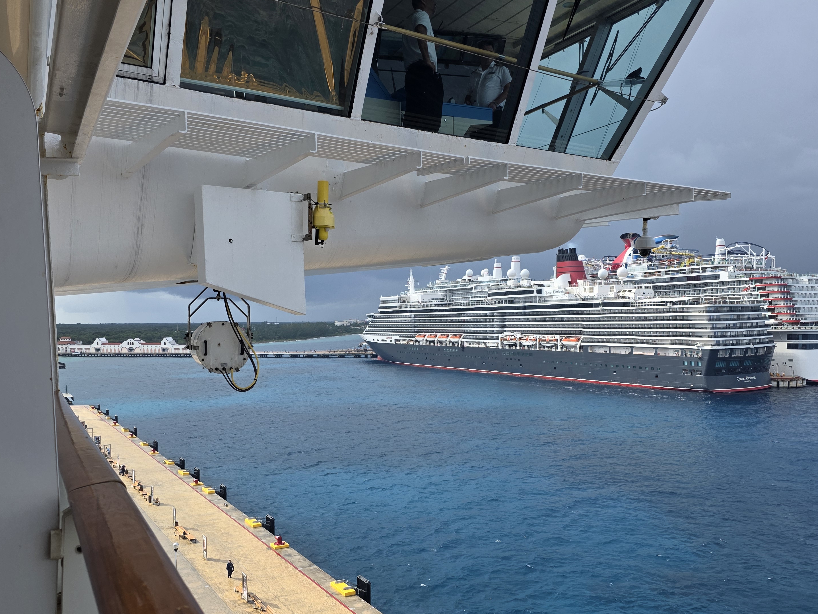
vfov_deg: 43.8
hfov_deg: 56.8
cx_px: 388
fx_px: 756
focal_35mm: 32
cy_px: 384
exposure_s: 1/3109
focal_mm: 6.3
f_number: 1.7
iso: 80
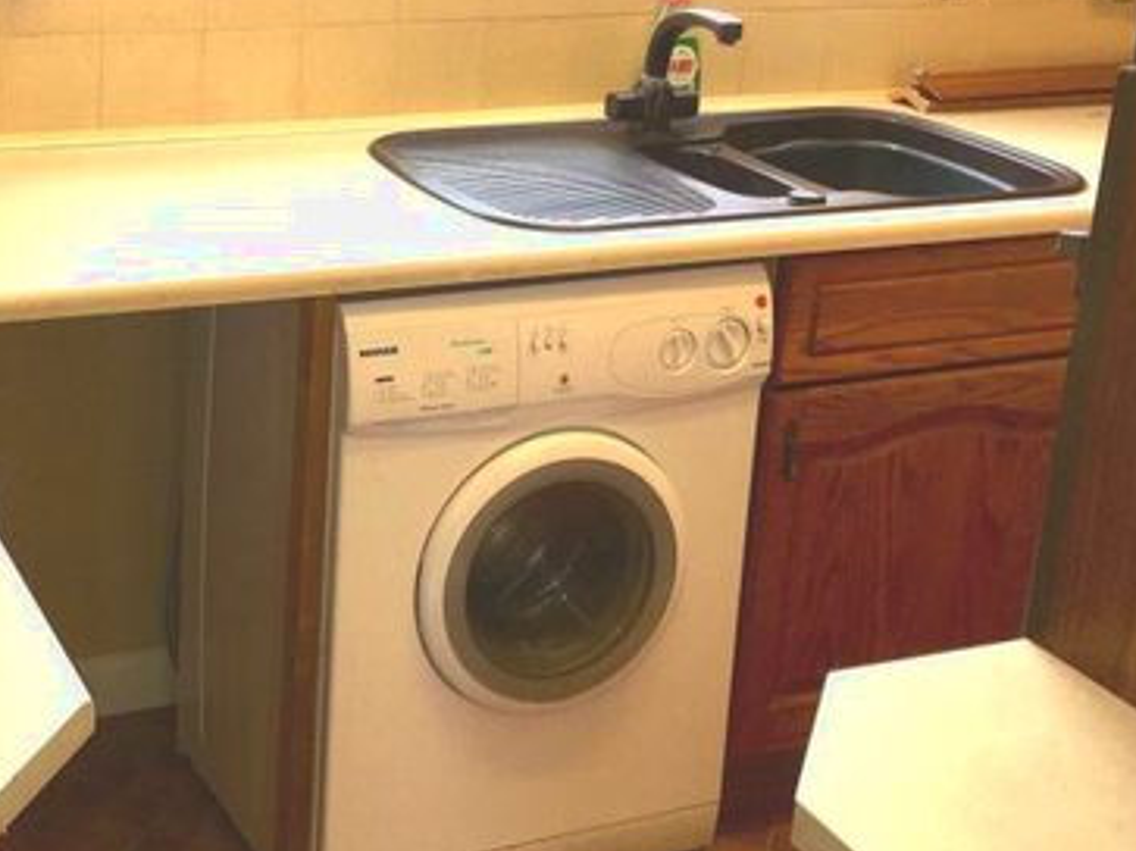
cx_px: 185
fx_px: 1837
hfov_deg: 33.1
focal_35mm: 56
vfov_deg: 25.6
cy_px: 152
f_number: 2.2
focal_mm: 4.15
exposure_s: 1/50
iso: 32
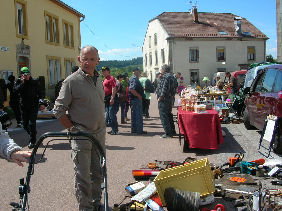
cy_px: 106
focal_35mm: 37
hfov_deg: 50.1
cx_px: 141
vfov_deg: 38.7
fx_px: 301
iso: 50
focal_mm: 6.2
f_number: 5.8
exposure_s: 1/254
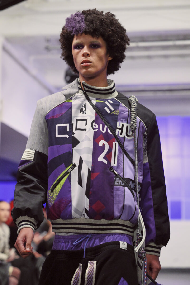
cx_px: 95
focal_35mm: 85
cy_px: 142
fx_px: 673
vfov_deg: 23.9
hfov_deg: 16.1
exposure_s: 1/400
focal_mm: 85
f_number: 3.5
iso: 5000
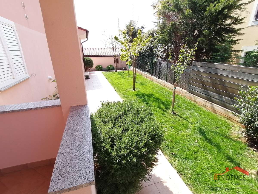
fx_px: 127
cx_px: 129
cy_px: 97
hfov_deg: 91.0
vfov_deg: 74.7
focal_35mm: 17
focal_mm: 2.7
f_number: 2.4
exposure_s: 1/339
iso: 50
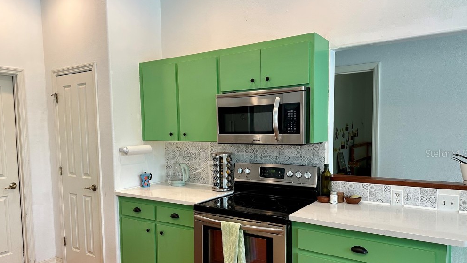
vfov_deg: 42.8
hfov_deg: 69.9
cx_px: 229
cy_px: 153
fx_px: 334
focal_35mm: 27
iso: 200
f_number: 1.78
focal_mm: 6.86
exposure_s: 1/60
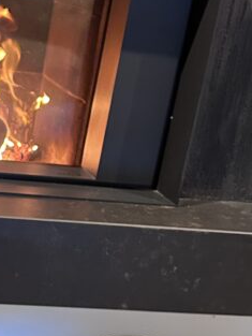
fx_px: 824
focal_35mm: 85
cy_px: 210
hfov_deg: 16.8
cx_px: -31
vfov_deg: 23.0
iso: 400
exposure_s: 1/50
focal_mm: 5.7
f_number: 1.5
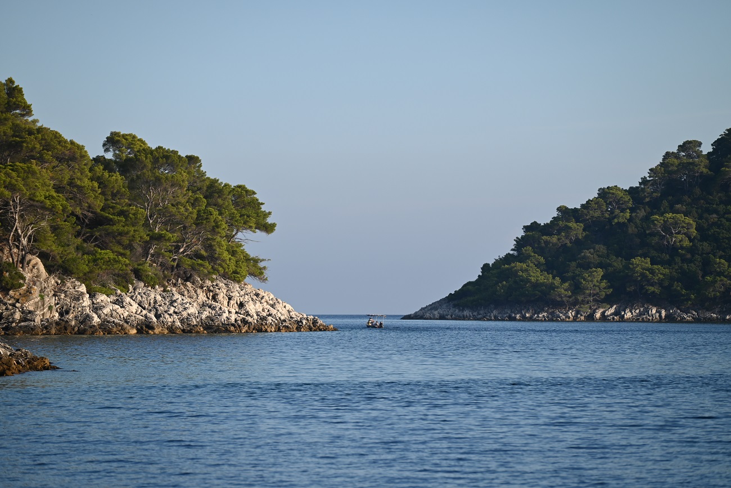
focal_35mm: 180
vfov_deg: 7.6
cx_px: 366
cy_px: 244
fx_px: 3655
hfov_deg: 11.4
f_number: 5.6
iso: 200
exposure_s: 1/1000
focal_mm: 180
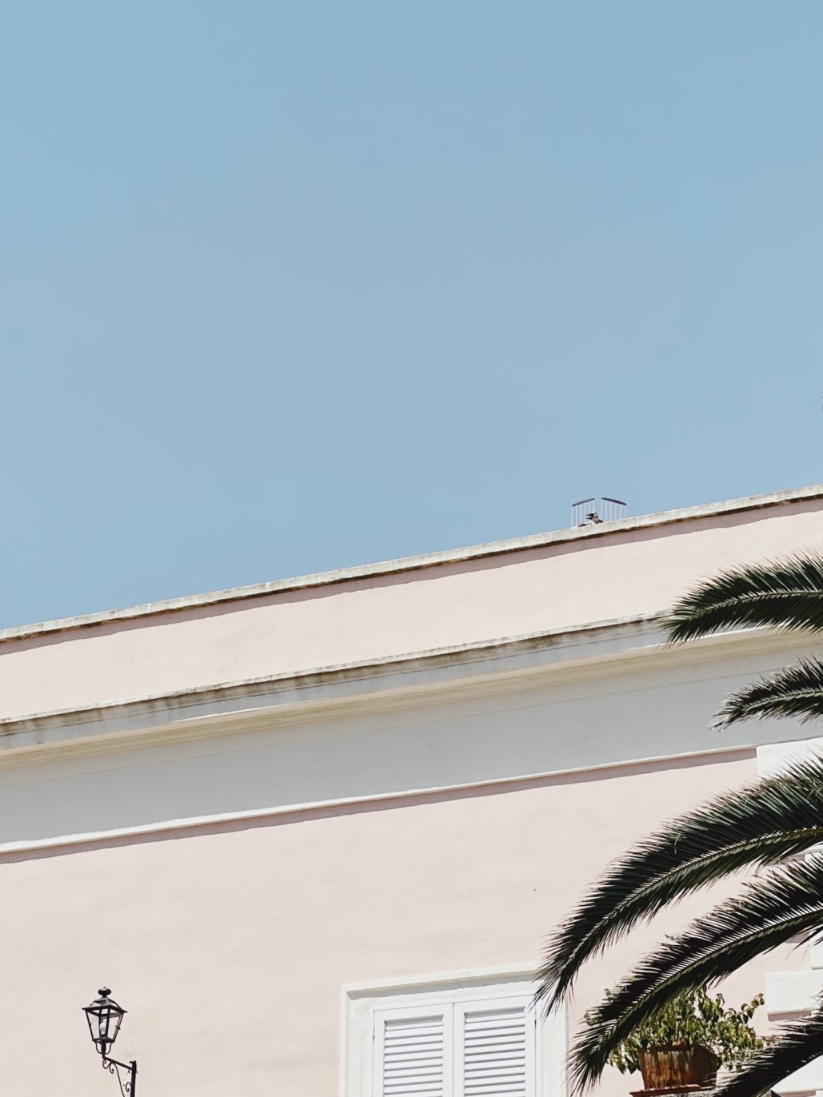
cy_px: 622
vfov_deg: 20.2
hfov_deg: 15.2
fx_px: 3075
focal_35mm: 97
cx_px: 280
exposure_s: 1/2994
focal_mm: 6
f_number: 2
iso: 25
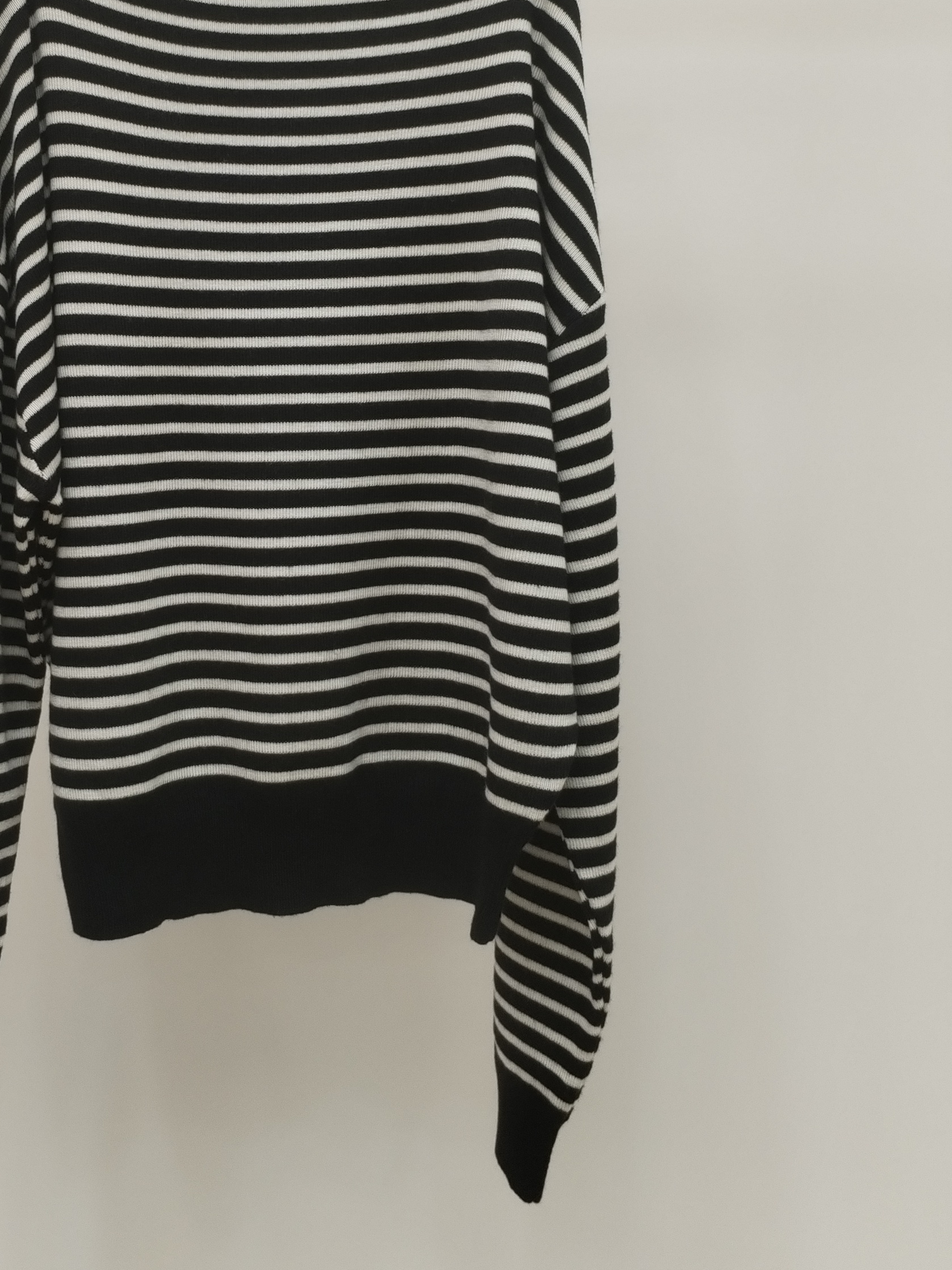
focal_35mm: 45
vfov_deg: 41.4
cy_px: 398
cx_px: 254
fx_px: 1650
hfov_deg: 31.7
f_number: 1.8
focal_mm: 4.75
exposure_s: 1/100
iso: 224
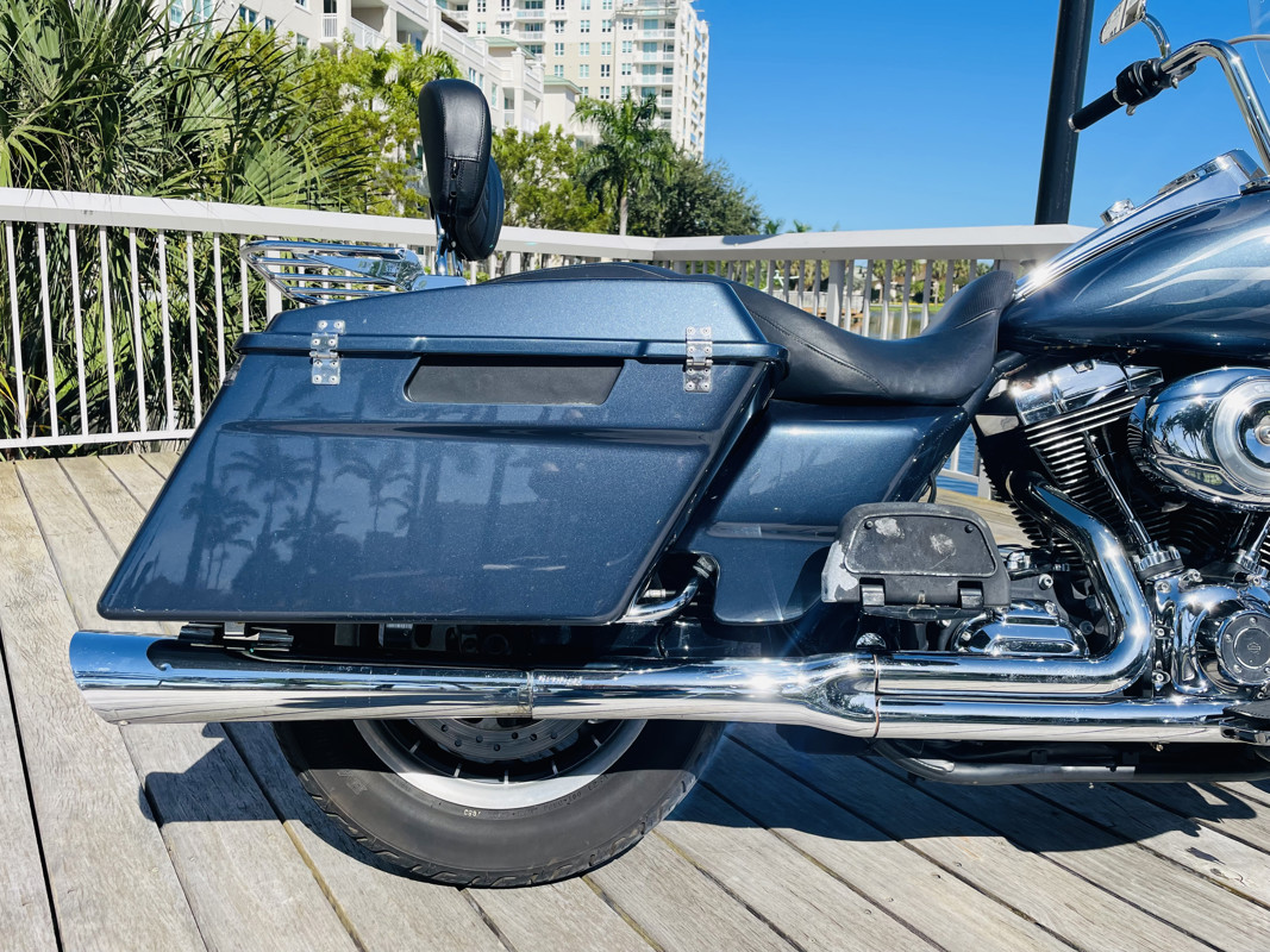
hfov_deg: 67.3
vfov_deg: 53.1
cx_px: 635
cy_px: 476
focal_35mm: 26
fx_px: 954
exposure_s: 1/2681
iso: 32
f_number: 1.6
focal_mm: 4.2
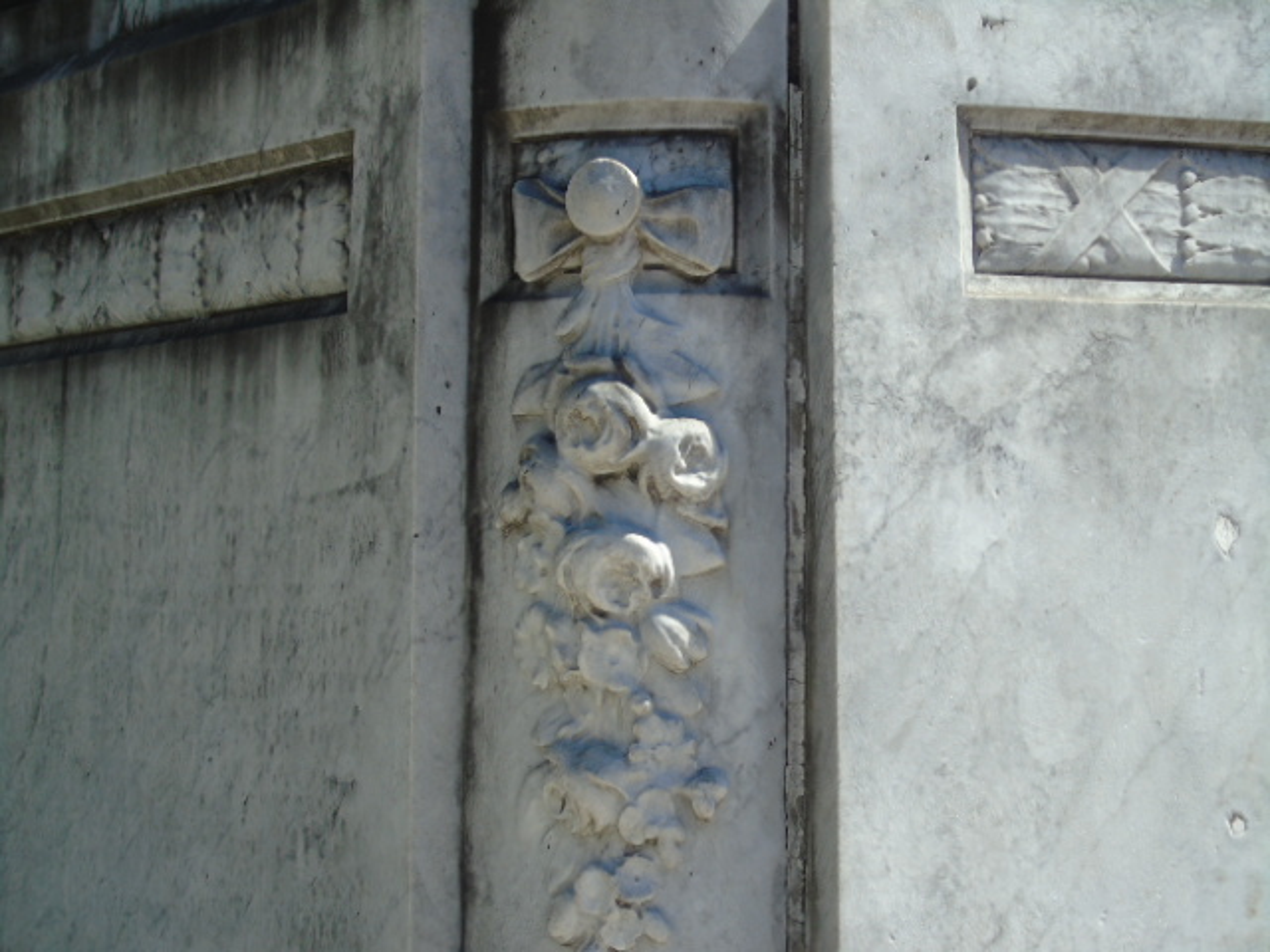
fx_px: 3962
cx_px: 635
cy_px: 476
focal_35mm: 108
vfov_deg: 13.7
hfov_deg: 18.2
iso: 80
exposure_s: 1/400
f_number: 4.4
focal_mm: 19
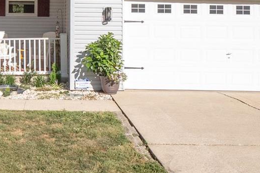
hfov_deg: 35.3
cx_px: 58
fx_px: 397
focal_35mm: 55
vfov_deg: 23.7
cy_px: 6
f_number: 8
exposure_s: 1/640
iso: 400
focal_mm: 9
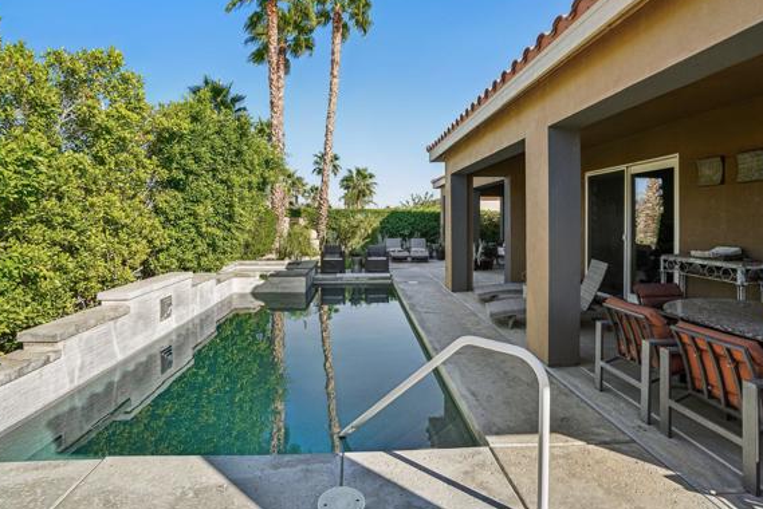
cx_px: 388
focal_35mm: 18
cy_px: 224
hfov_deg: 90.0
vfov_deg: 67.2
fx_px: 382
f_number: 8
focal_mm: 16
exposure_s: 1/125
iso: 100
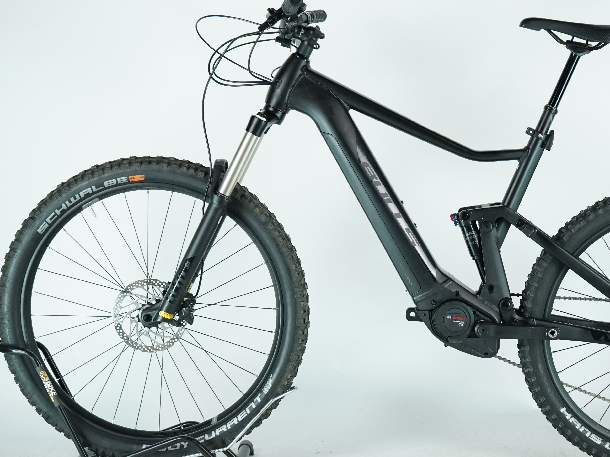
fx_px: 1322
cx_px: 406
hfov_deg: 25.9
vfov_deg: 19.6
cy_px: 227
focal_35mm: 75
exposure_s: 1/200
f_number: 5
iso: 2000
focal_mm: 57
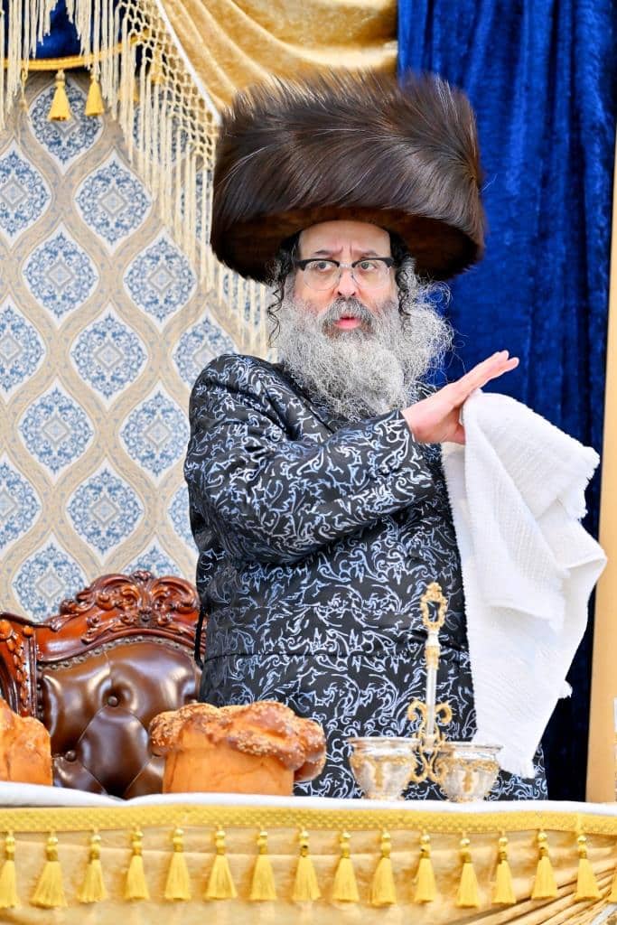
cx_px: 308
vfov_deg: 17.1
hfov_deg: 11.4
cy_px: 462
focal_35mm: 120
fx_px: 3084
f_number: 4
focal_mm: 120
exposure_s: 1/160
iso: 640
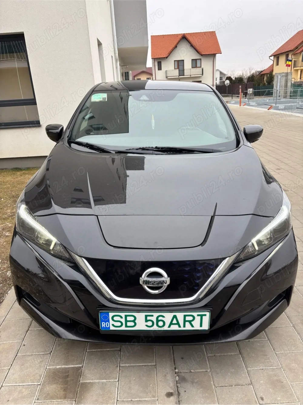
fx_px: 304
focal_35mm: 26
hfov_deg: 53.0
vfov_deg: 67.3
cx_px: 152
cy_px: 202
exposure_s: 1/195
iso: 40
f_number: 1.6
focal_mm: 5.96
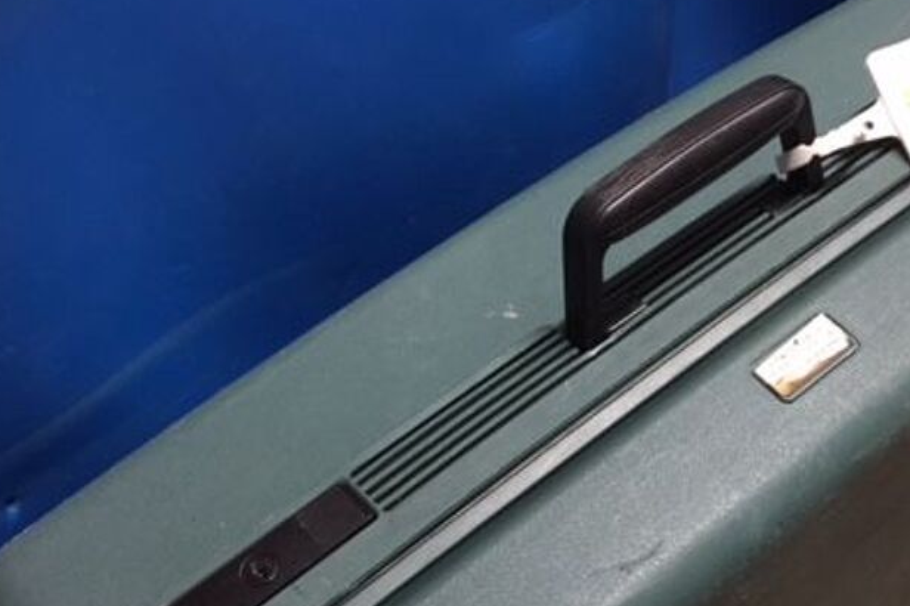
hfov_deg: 39.5
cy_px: 485
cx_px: 657
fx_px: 1238
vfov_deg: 27.0
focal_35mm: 49
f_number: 2.2
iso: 125
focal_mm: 4.15
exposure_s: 1/8
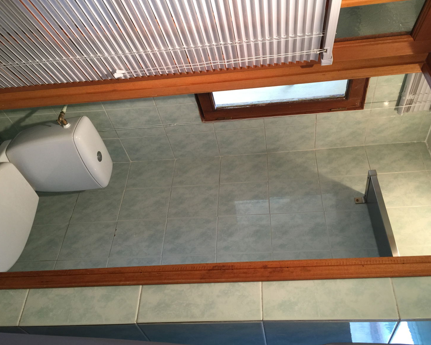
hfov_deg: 57.2
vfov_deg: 47.1
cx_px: 219
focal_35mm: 31
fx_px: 395
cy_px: 170
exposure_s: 1/17
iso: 40
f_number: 2.2
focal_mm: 4.15
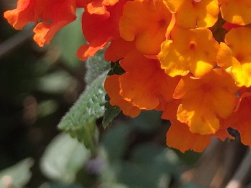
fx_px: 921
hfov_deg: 15.3
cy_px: -45
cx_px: 230
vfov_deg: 11.4
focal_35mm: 127
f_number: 2.2
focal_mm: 4.15
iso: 25
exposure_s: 1/693
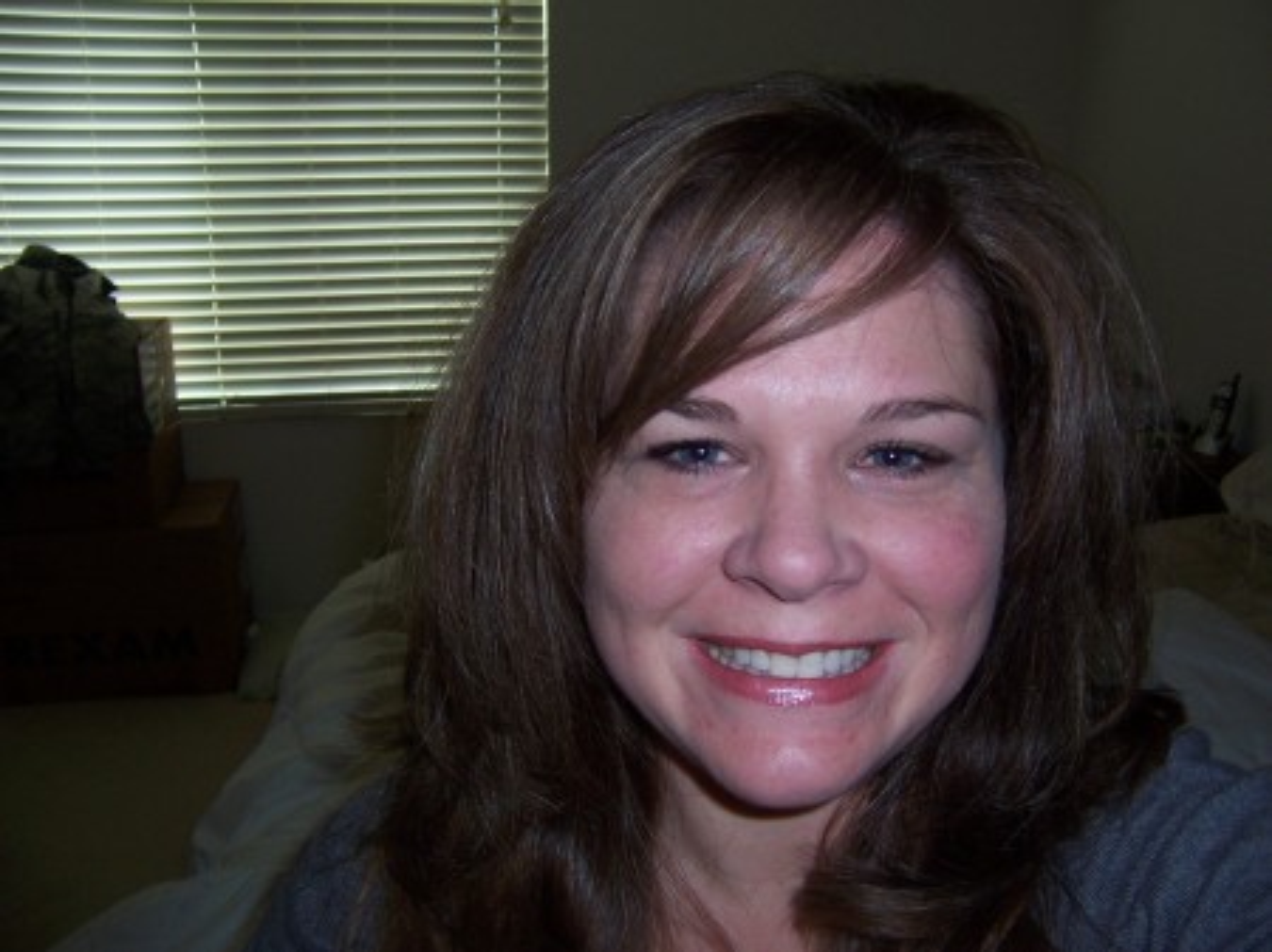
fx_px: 1212
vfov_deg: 42.9
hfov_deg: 55.4
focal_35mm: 33
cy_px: 476
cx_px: 636
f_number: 2.8
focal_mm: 5.5
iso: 80
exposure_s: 1/60
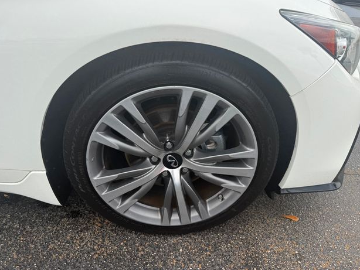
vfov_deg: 54.9
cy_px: 130
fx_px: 260
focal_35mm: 25
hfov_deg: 69.3
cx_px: 173
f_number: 1.78
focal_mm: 6.76
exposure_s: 1/2169
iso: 80
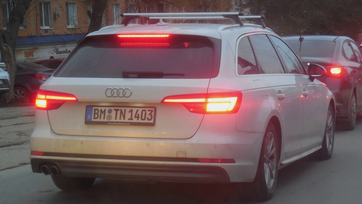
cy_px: 93
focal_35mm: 89
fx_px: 854
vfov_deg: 13.6
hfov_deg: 23.9
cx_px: 180
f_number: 4.6
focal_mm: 14.5
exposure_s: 1/30
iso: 400
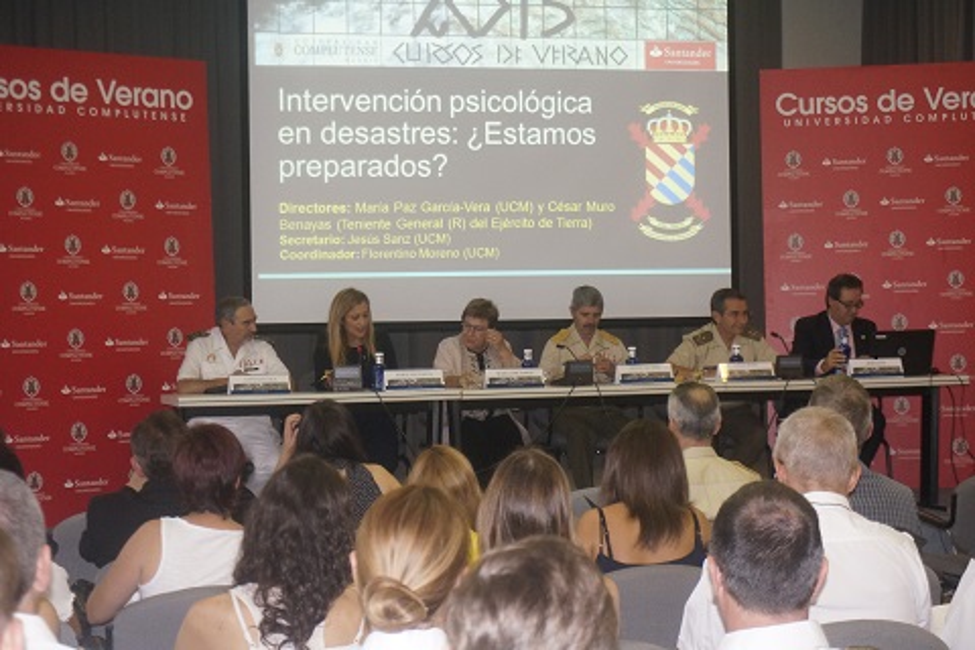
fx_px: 2031
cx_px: 488
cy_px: 325
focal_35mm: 75
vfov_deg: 18.2
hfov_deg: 27.0
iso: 2000
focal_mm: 50
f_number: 5.6
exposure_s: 1/60
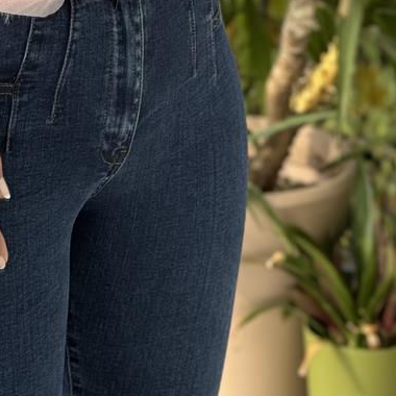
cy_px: -296
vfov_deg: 11.0
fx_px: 1928
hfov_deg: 11.7
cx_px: 58
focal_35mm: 149
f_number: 1.78
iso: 64
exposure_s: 1/362
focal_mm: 6.76
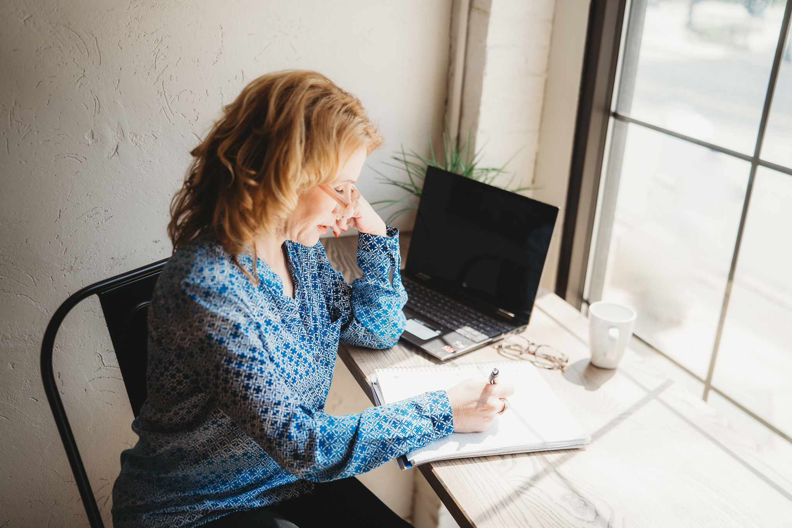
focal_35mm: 37
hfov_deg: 51.9
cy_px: 264
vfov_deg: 35.9
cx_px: 396
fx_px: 814
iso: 100
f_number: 2.2
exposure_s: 1/200
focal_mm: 37
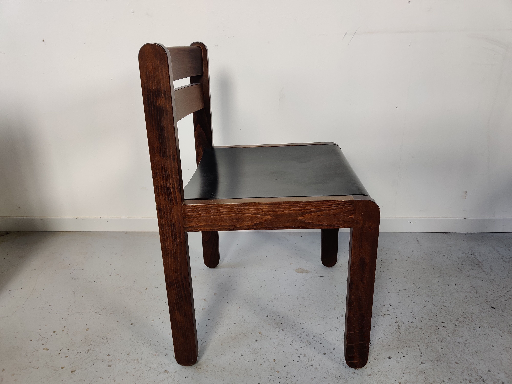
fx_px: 399
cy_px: 192
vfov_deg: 51.4
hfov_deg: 65.3
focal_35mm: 27
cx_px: 256
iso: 160
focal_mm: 4.75
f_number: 1.65
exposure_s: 1/100
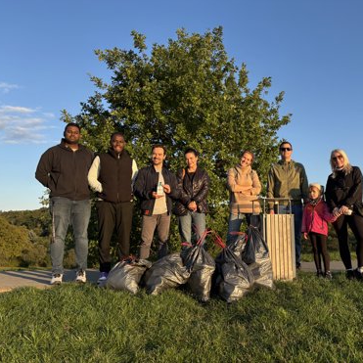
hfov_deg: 52.2
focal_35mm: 31
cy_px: 181
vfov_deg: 52.5
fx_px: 368
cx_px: 218
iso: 50
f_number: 1.6
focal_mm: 5.96
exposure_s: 1/961
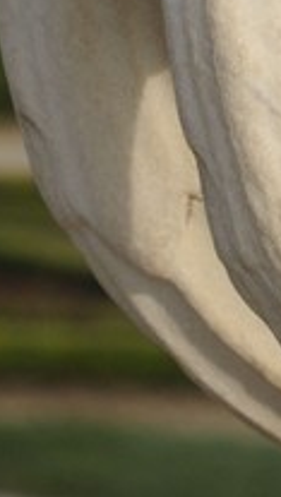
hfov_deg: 1.1
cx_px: 1148
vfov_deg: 2.0
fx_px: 14412
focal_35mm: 1092
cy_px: -730
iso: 200
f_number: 13
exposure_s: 1/160
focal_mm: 135
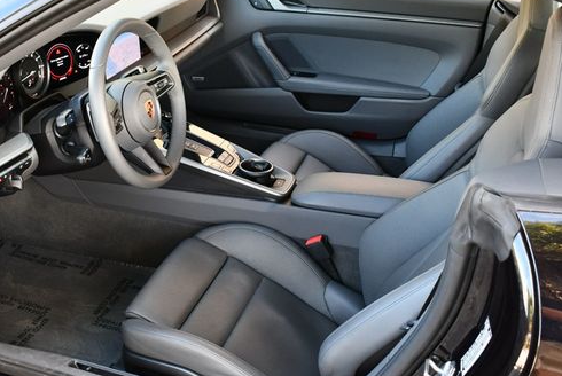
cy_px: 191
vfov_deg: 28.7
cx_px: 218
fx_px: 735
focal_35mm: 47
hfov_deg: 41.6
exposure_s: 1/160
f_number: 3.5
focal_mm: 18
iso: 800
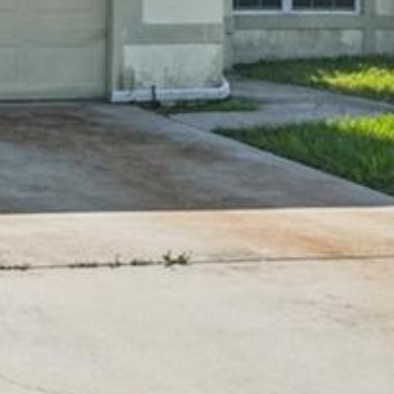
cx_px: 44
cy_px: 26
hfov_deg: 13.6
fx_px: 1635
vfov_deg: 13.6
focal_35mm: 127
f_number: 8
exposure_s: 1/2000
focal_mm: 30
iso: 400
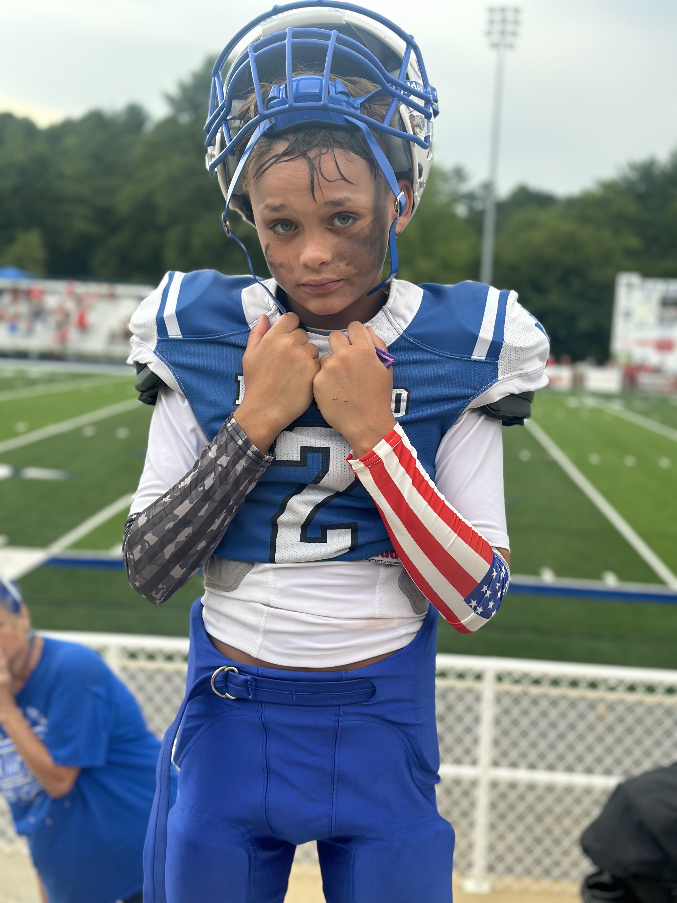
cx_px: 338
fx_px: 1252
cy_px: 452
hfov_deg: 30.3
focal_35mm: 48
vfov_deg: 39.7
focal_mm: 6.86
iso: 80
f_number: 1.78
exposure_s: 1/431
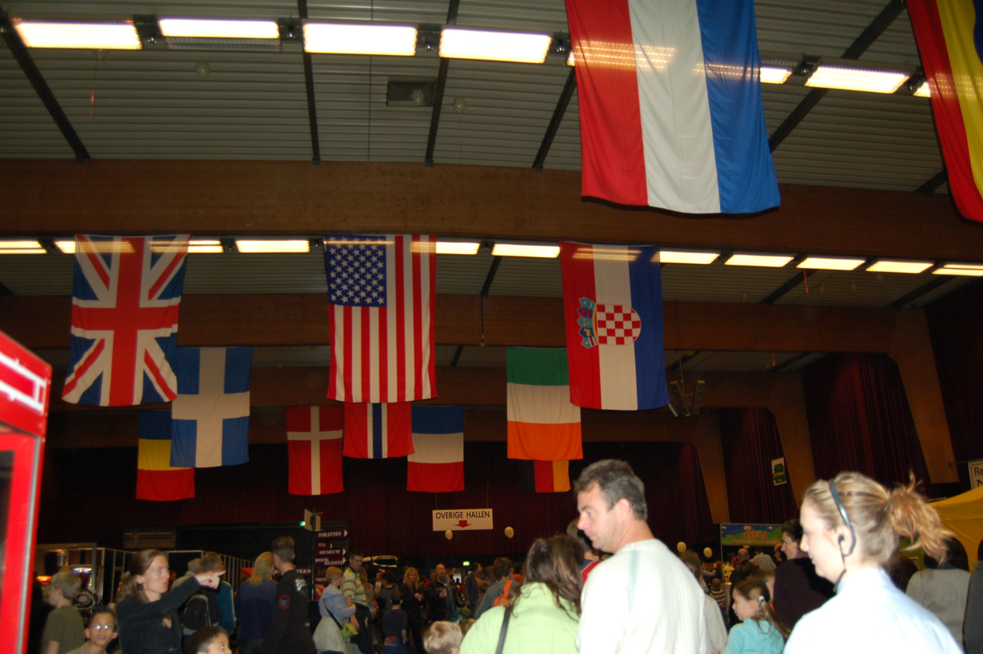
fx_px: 818
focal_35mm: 30
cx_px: 492
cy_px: 327
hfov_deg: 62.0
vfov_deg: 43.5
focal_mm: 20
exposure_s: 1/60
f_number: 3.8
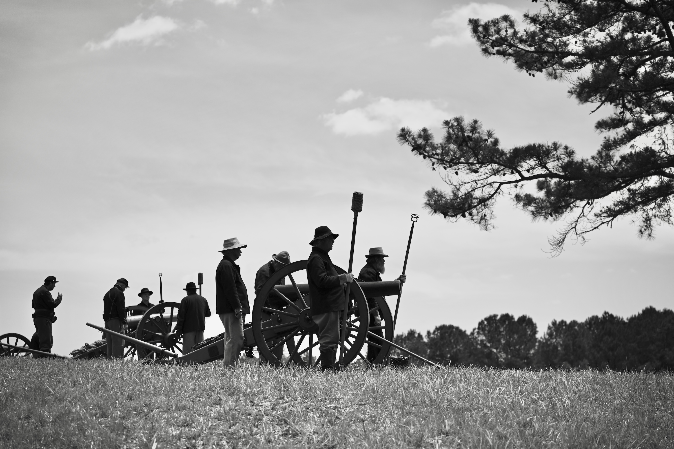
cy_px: 224
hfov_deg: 27.0
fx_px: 1404
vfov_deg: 18.2
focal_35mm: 75
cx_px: 337
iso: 180
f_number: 2.8
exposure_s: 1/8000
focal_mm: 75
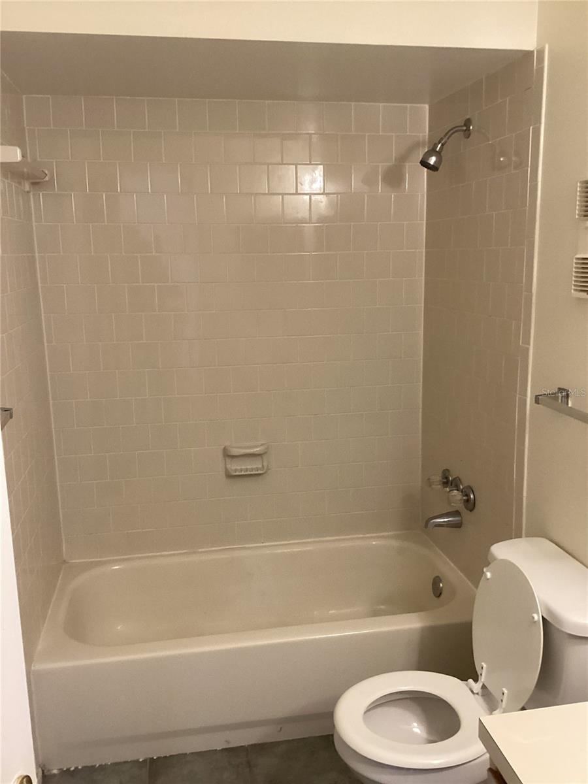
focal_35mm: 31
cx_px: 294
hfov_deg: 45.4
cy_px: 392
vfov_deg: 58.4
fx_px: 702
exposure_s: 1/40
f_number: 2.4
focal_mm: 3.3
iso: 250
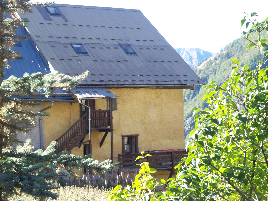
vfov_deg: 16.1
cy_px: 100
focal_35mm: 92
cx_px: 134
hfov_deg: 21.3
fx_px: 712
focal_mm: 15.3
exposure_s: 1/114
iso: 96
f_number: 4.7
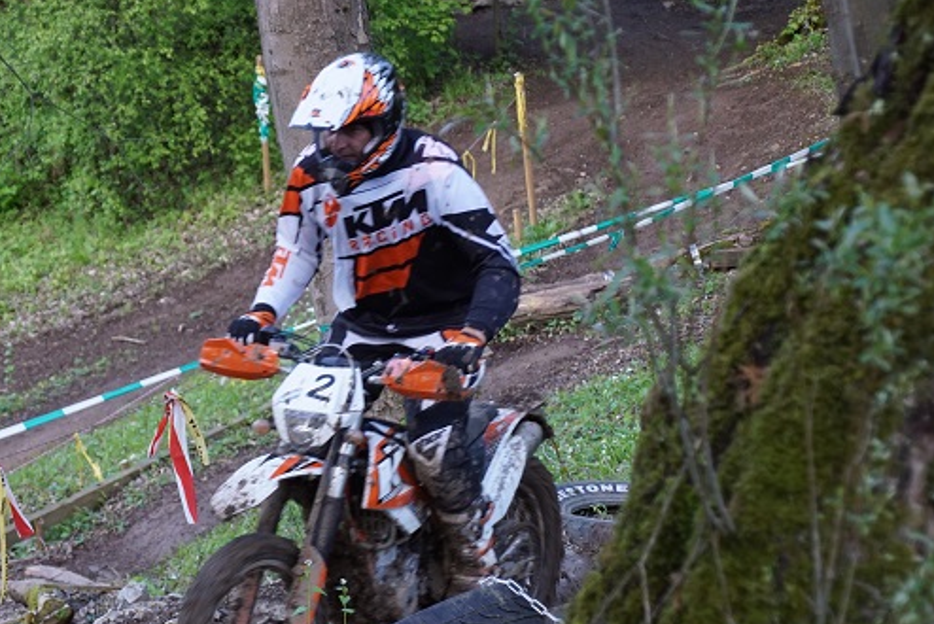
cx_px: 219
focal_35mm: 142
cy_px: 380
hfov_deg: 14.4
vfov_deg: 9.7
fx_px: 3686
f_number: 5
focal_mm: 60
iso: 500
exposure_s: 1/160
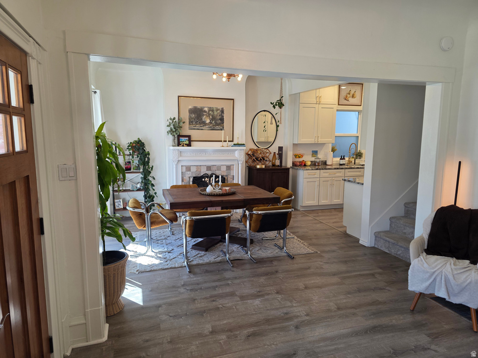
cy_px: 179
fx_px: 318
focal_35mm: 23
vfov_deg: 58.9
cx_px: 239
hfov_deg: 73.9
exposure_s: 1/120
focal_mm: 6.3
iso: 100
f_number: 1.7
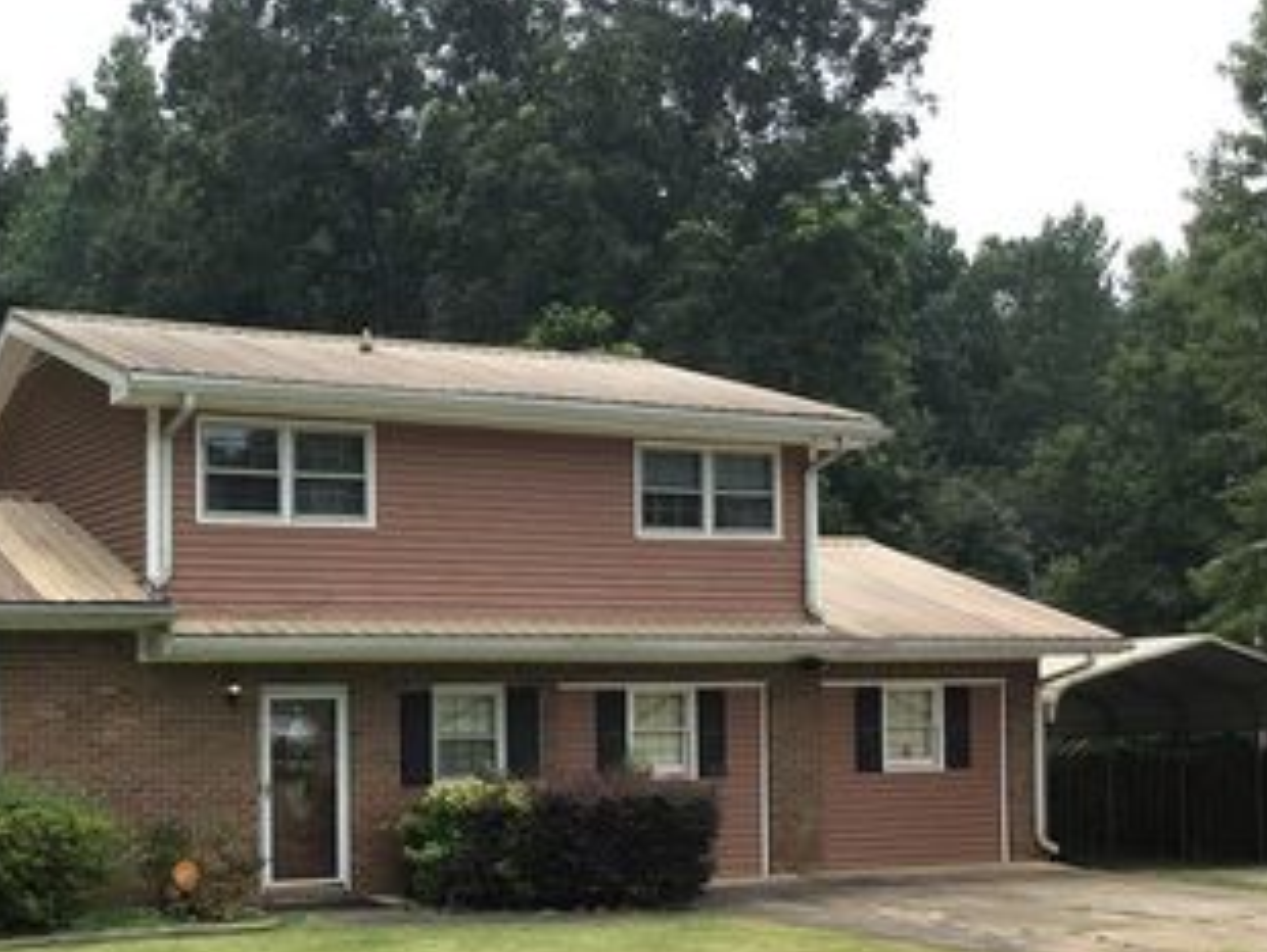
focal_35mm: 50
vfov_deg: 28.9
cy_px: 648
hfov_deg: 37.4
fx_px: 1831
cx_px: 347
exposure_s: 1/668
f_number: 2.4
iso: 25
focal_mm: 3.3
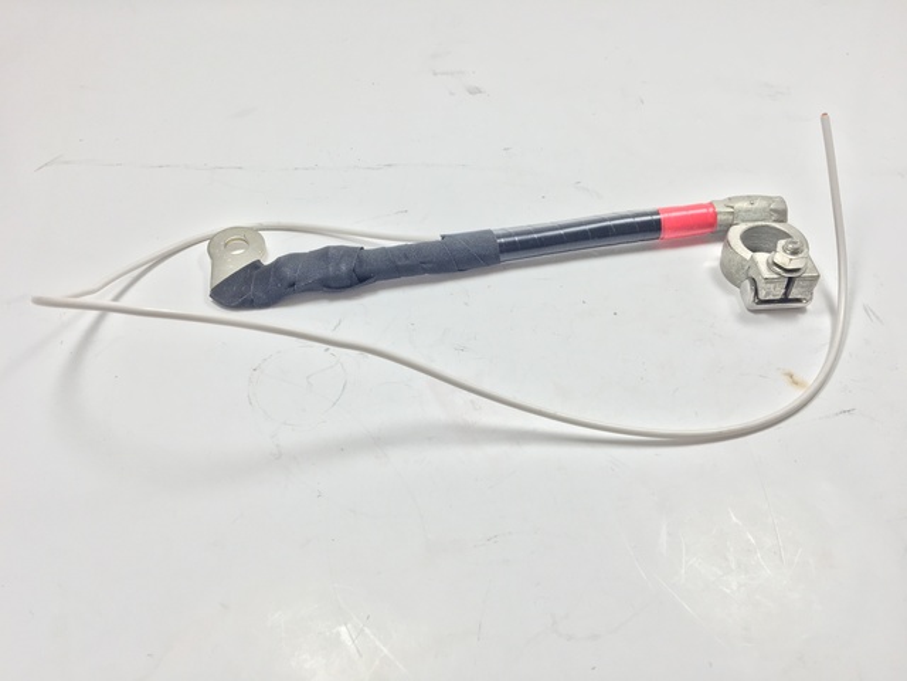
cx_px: 454
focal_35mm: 29
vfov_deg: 48.2
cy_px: 340
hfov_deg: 61.7
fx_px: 760
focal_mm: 4.15
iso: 40
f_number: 2.2
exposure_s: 1/120
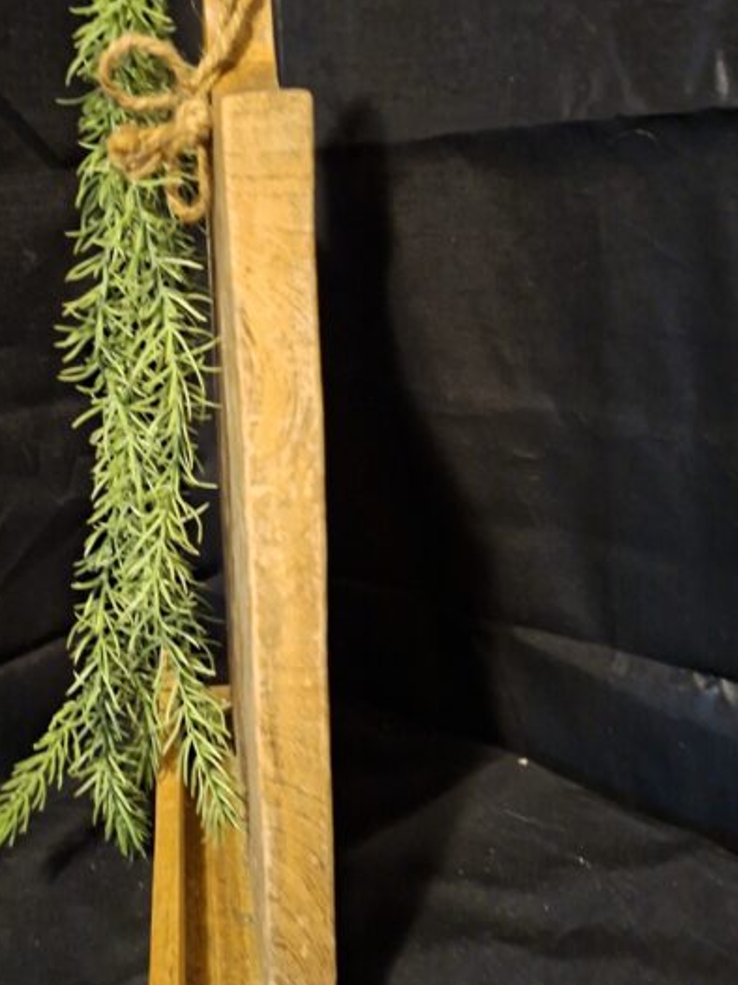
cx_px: 191
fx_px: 996
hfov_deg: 39.6
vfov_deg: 52.6
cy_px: 502
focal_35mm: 35
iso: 1250
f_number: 1.8
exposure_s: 1/15
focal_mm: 5.54
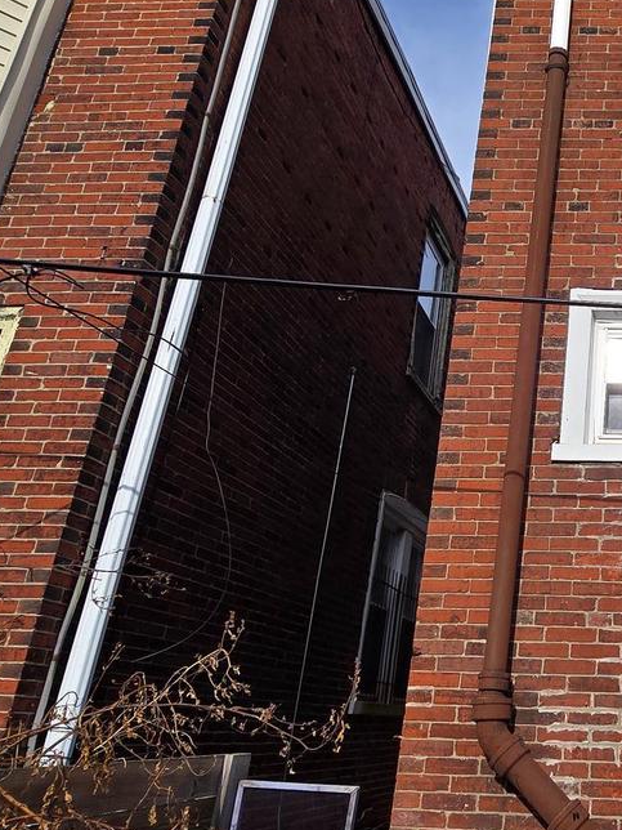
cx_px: 663
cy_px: 436
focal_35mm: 31
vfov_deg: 58.3
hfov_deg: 38.6
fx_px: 743
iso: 50
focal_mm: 2.2
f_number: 2.2
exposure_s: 1/2664
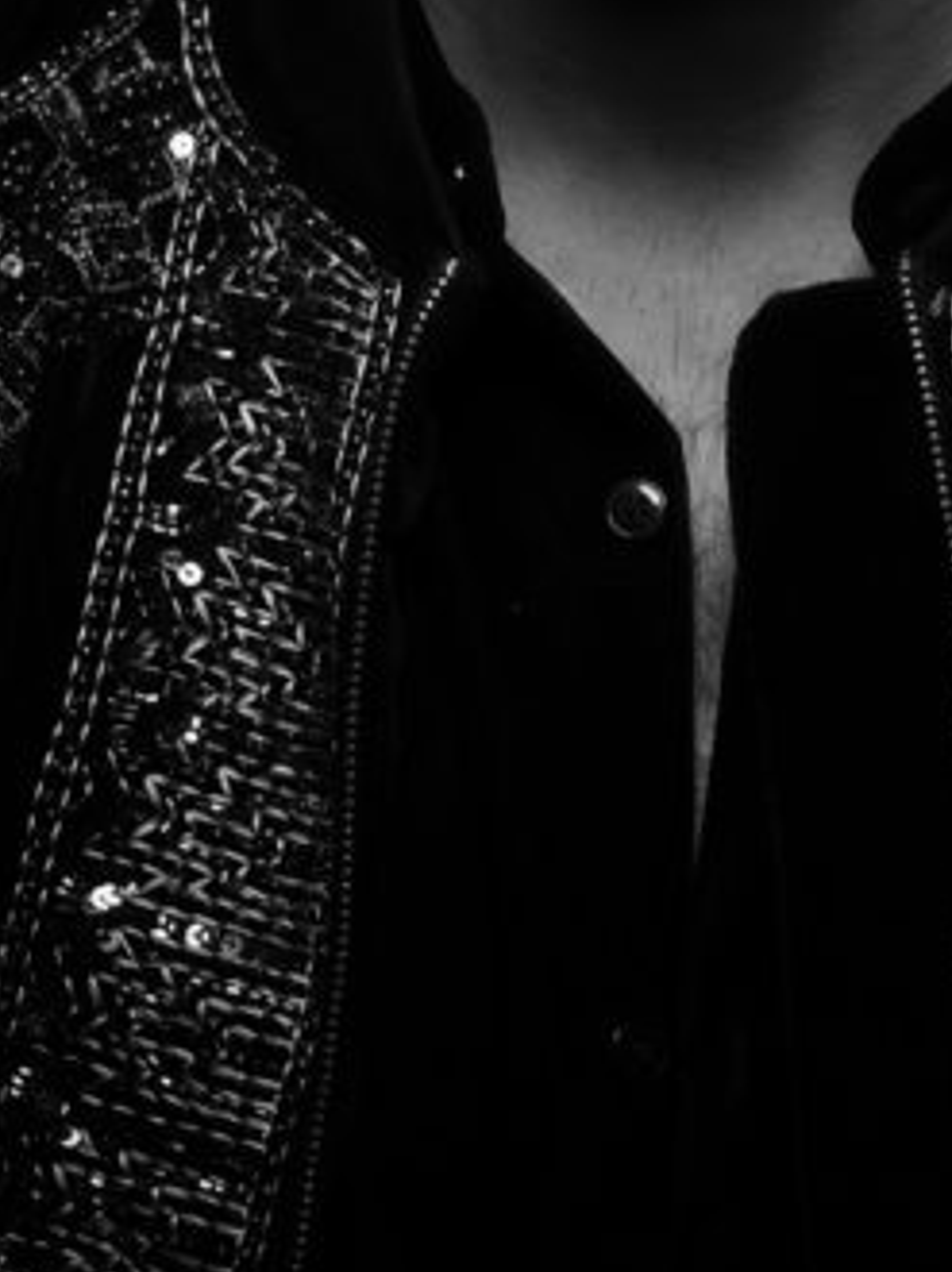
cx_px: 592
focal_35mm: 239
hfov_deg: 6.2
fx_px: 8775
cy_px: -524
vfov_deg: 8.1
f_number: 7.1
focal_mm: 80
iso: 100
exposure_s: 1/125
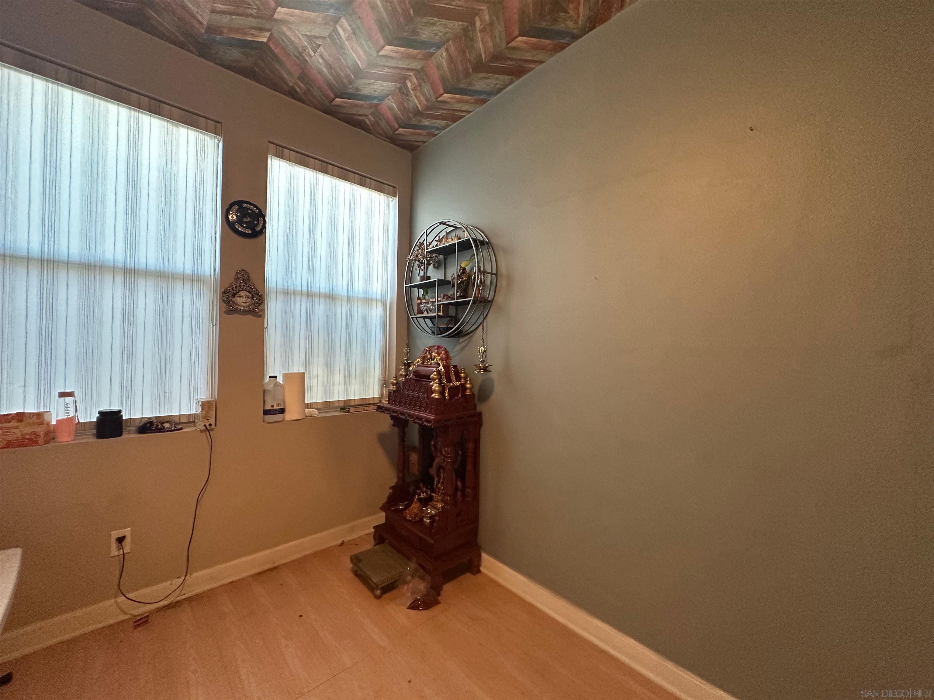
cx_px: 467
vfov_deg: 85.7
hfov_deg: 102.1
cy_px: 350
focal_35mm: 14
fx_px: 378
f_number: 2.2
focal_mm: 2.22
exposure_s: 1/60
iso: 500
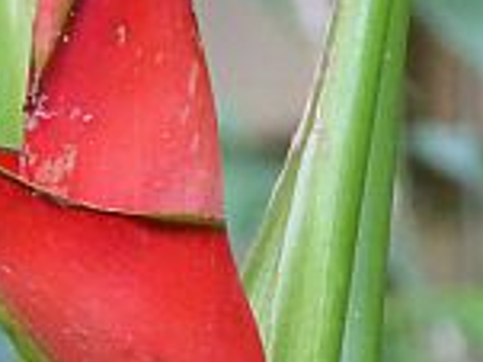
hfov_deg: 2.1
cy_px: 221
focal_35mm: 939
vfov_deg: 1.6
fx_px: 13092
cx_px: 134
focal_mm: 35.8
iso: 640
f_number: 5.6
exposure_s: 1/60
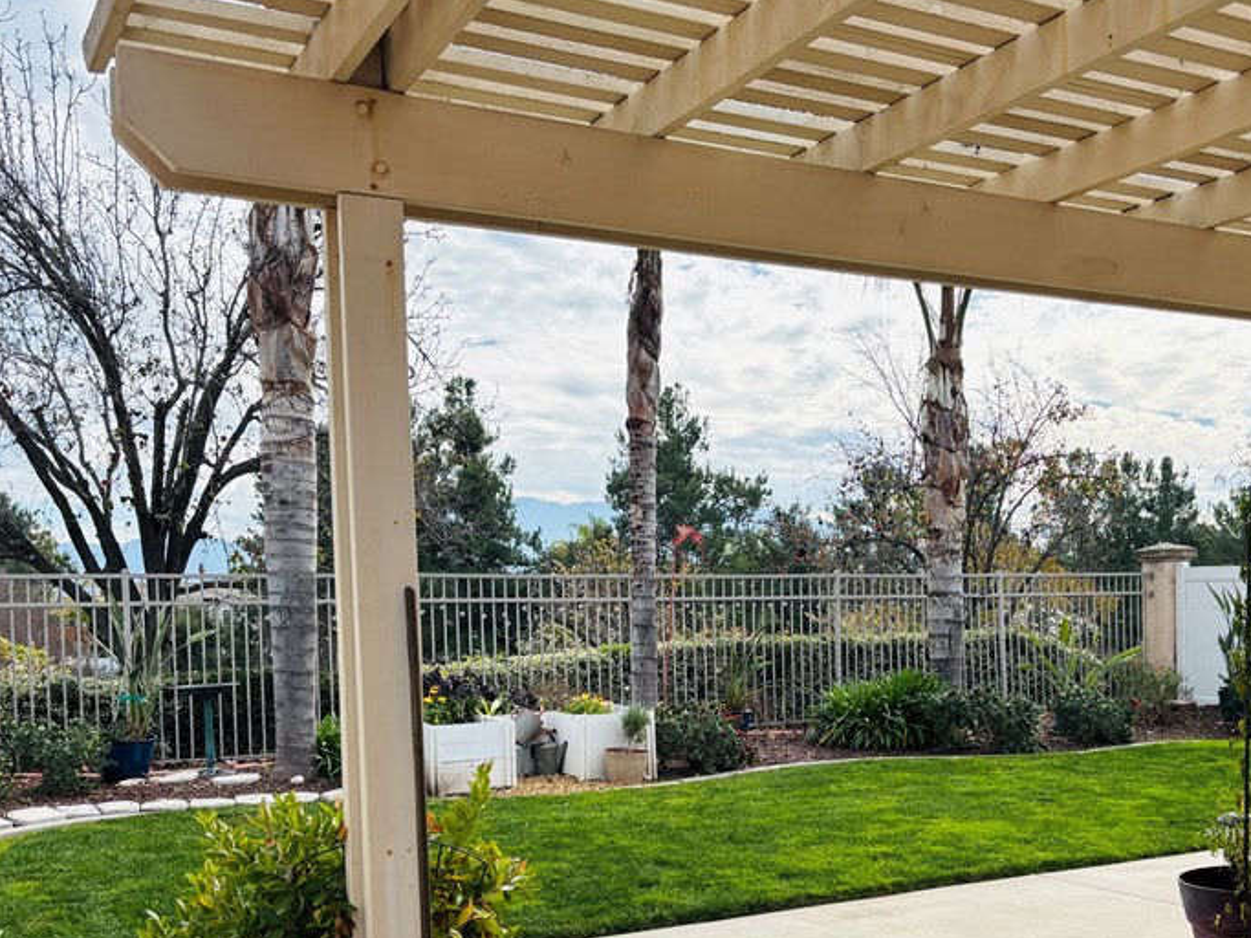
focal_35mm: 39
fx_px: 1409
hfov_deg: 47.5
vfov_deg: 36.3
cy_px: 656
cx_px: 775
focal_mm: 5.96
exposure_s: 1/1328
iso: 50
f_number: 1.6
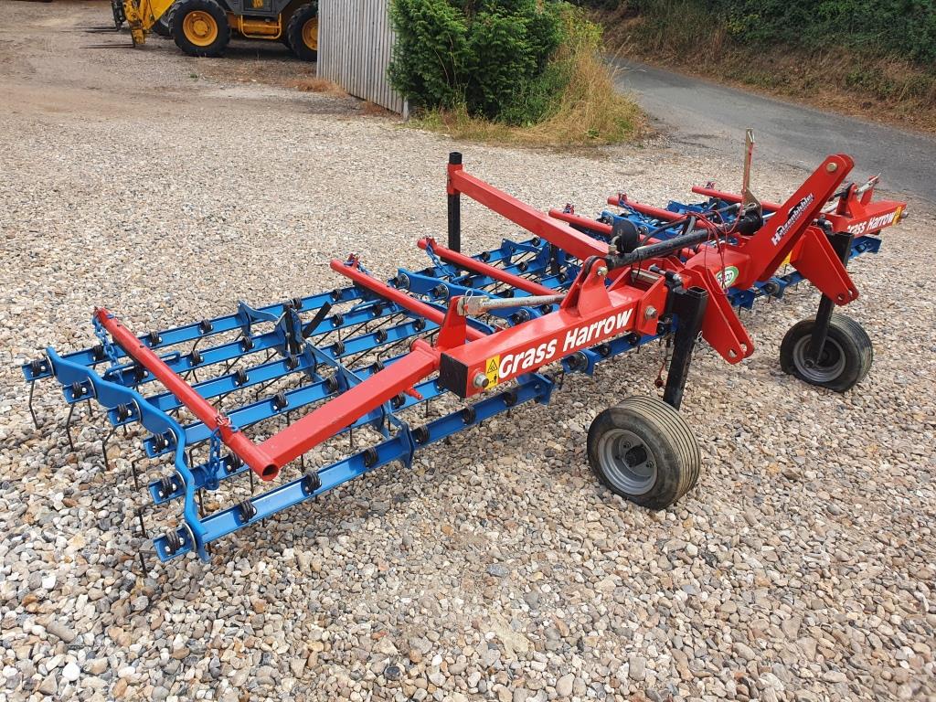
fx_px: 703
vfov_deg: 53.1
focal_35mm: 26
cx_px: 468
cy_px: 351
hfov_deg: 67.3
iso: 50
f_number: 2.4
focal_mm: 4.32
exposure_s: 1/430
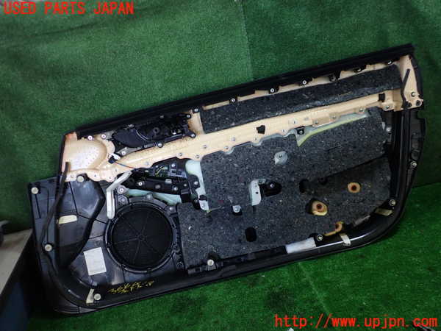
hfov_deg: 60.0
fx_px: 382
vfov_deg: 46.8
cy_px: 166
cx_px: 220
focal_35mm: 30
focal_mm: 5.4
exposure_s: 1/60
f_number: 2.3
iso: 160
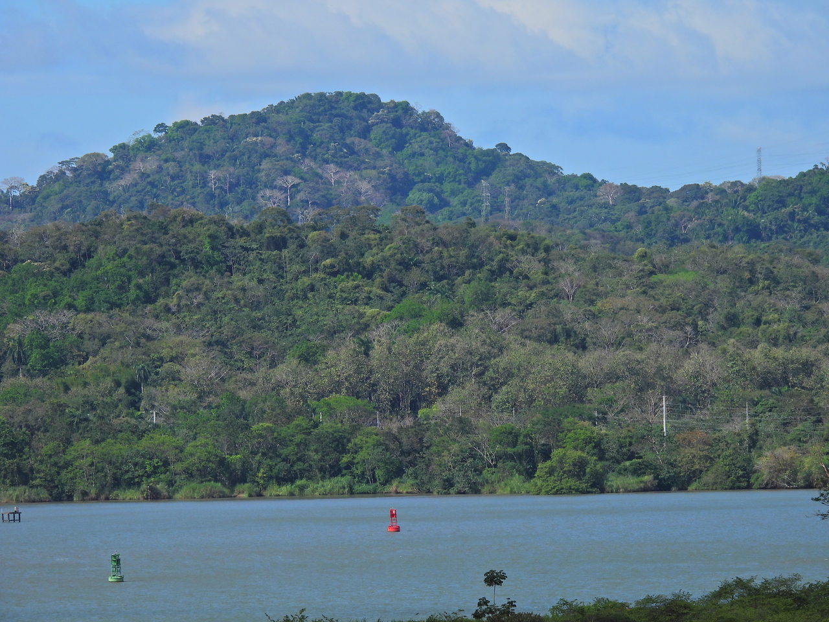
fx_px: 9100
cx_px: 414
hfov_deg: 5.2
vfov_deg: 3.9
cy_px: 311
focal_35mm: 380
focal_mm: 67.8
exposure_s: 1/1250
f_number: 5
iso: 100
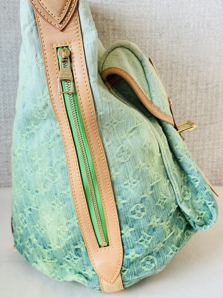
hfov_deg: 30.3
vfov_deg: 39.7
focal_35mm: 48
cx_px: 112
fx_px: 412
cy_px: 149
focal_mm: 6.76
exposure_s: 1/100
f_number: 1.78
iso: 80
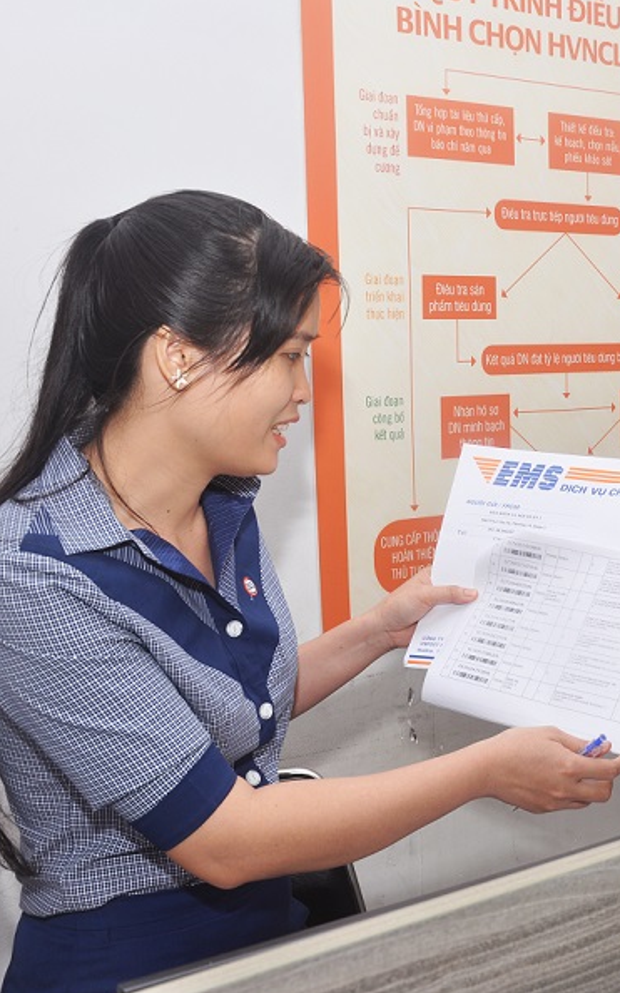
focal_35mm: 51
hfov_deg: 24.2
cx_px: 616
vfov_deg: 39.6
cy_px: 499
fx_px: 1379
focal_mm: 22
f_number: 8
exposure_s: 1/100
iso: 200
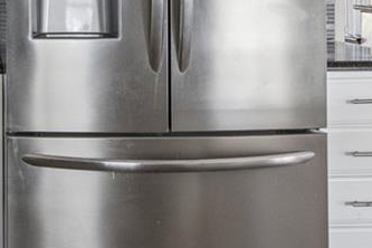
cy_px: 2
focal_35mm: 72
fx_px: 744
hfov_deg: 26.4
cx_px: -8
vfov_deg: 18.5
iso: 640
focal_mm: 10
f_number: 7.1
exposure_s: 1/30
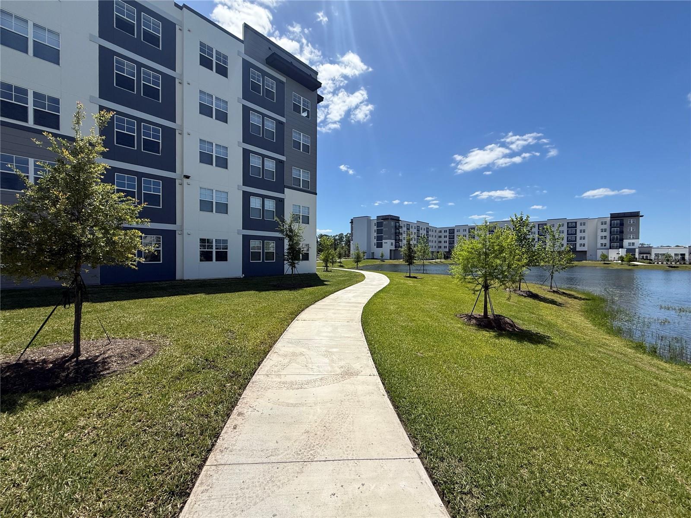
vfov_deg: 85.7
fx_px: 279
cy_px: 259
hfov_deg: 102.1
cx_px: 346
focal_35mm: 14
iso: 50
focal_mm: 2.22
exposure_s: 1/3125
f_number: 2.2
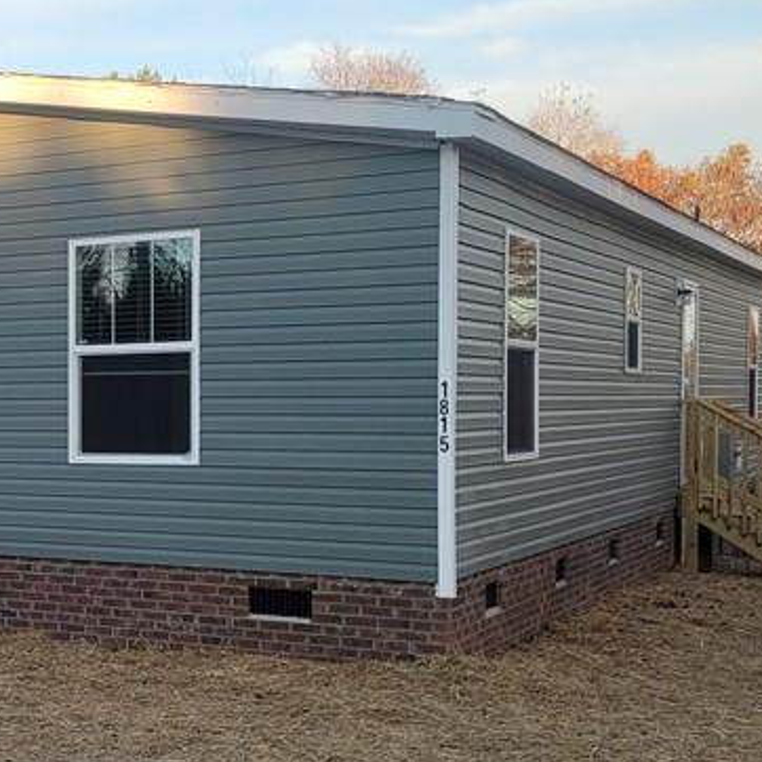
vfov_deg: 26.4
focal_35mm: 65
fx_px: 1619
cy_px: 501
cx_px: -202
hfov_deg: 23.7
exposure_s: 1/536
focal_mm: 5.4
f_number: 1.8
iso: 40
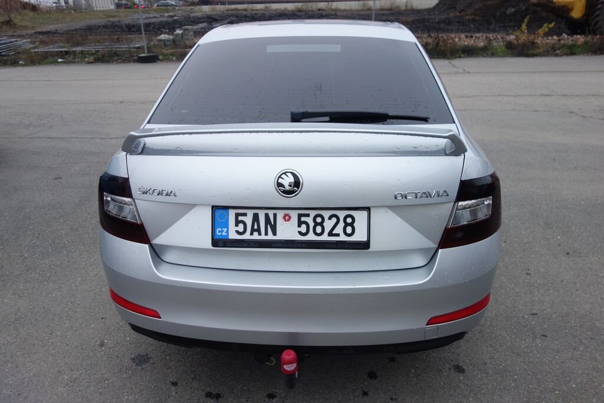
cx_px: 302
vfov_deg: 46.4
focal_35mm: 28
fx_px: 470
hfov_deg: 65.5
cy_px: 202
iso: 125
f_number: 2
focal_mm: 10.4
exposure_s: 1/100
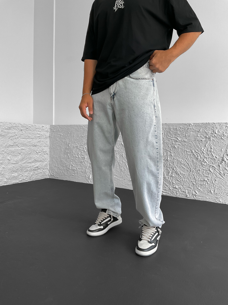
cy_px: 152
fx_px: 255
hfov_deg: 48.2
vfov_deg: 61.7
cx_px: 114
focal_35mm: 29
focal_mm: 3
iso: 64
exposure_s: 1/120
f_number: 1.8
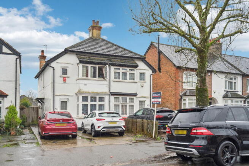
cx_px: 124
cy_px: 83
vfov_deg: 37.9
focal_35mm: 35
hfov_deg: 54.4
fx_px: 242
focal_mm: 35
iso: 320
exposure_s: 1/125
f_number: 4.5
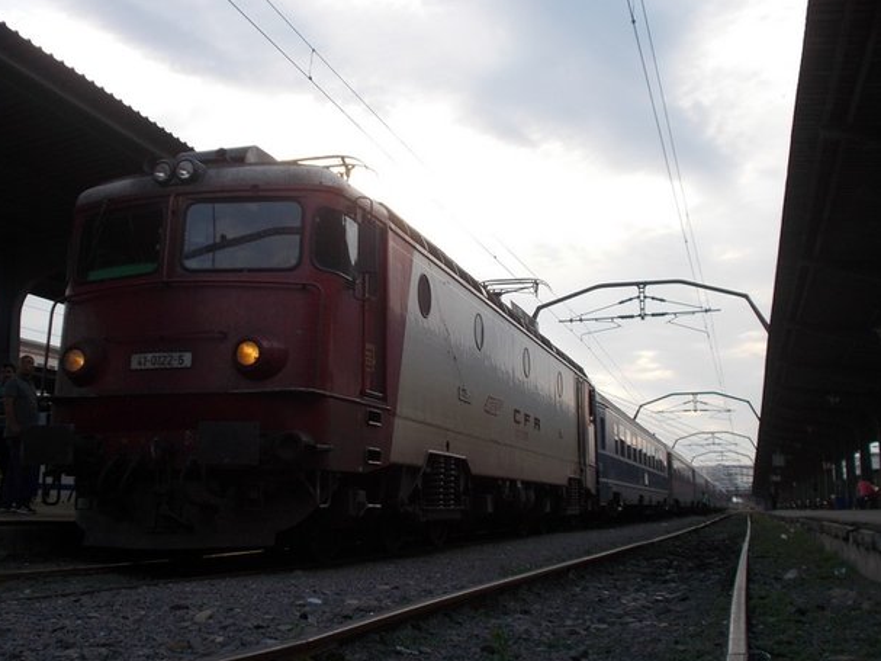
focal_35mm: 45
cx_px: 374
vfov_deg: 32.2
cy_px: 322
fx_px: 1145
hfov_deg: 42.0
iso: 80
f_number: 3.9
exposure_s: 1/250
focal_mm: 6.9
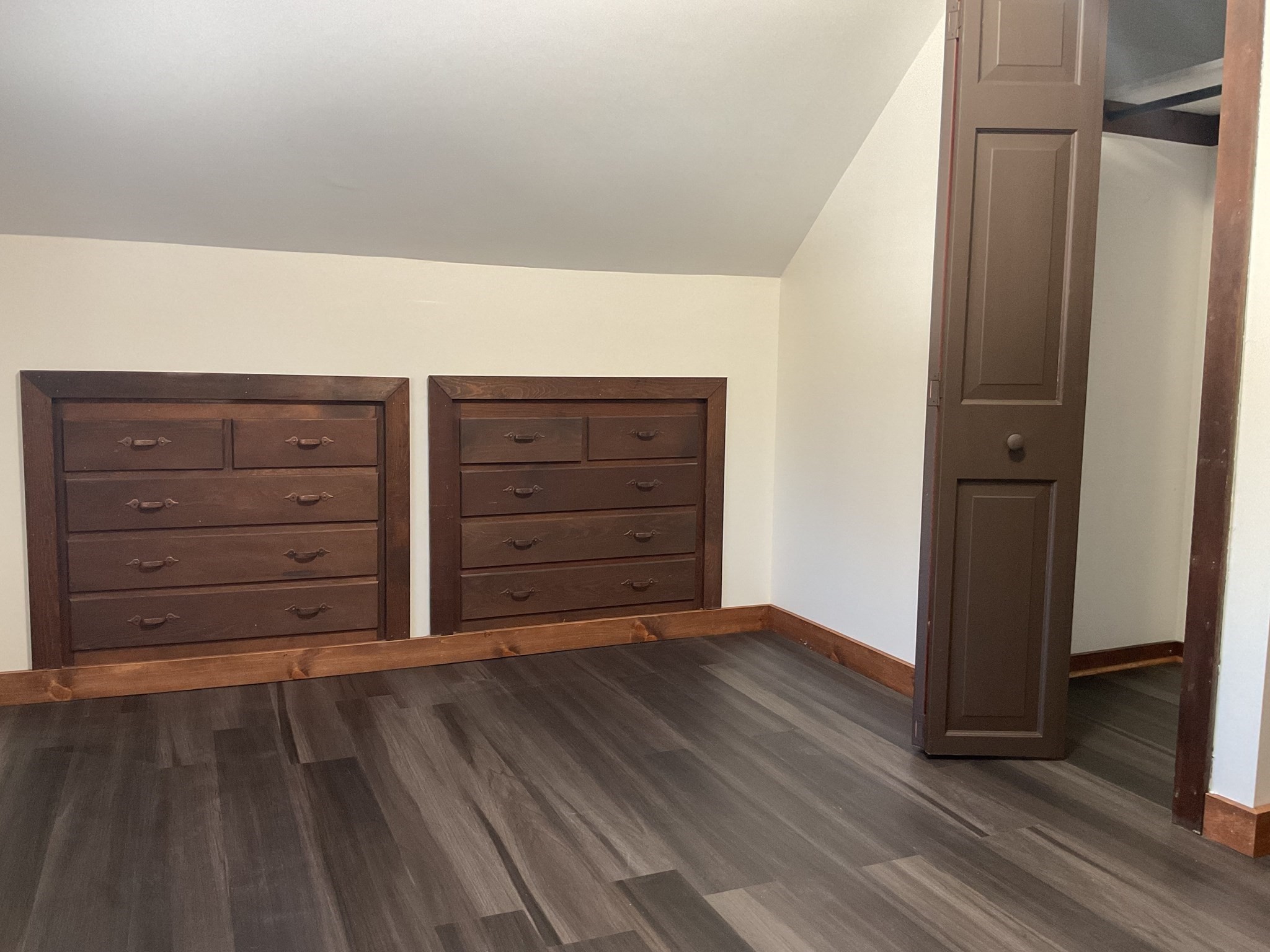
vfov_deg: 48.2
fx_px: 1064
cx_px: 635
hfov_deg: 61.7
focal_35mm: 29
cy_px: 476
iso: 125
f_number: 1.8
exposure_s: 1/60
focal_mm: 3
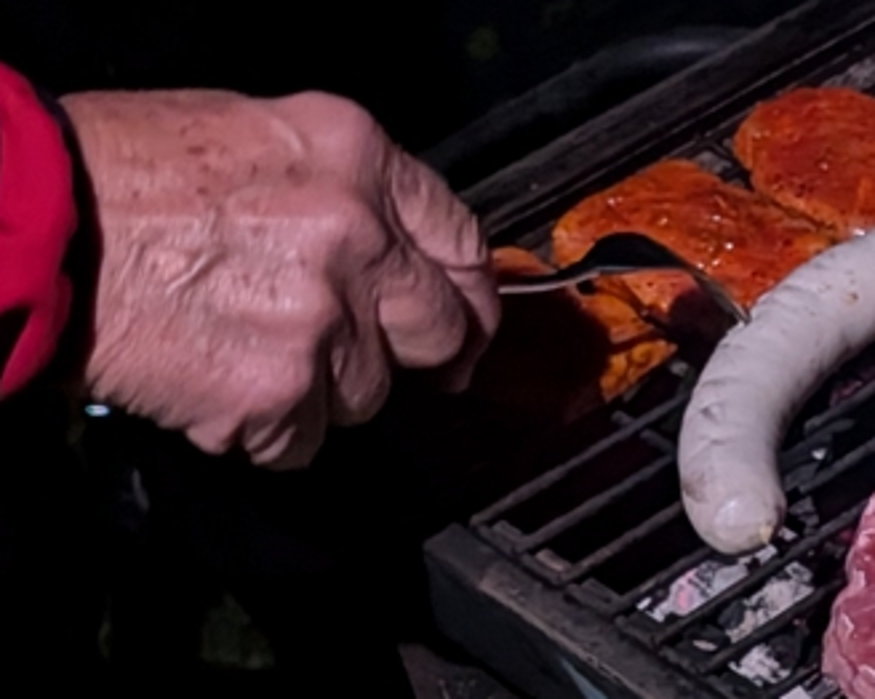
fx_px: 2950
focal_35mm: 114
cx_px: 1390
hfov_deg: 15.3
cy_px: 528
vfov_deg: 13.5
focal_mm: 6.9
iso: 382
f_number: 1.68
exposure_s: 1/30.2
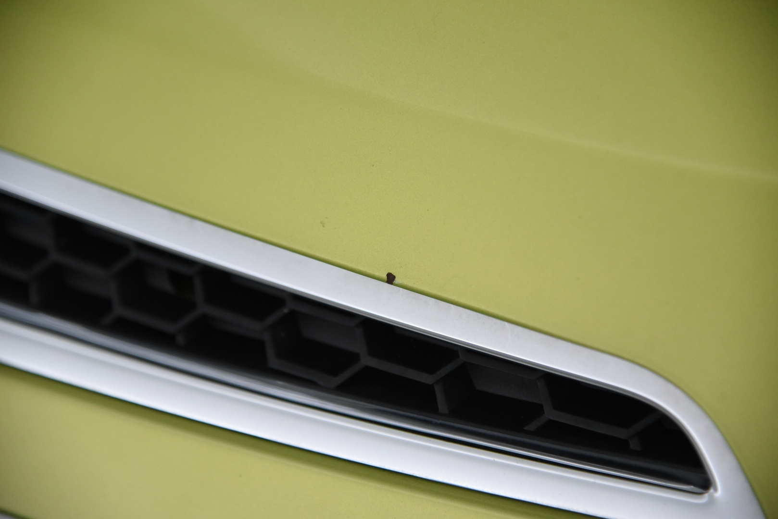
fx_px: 2270
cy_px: 260
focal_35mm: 105
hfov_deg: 19.4
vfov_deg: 13.1
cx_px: 389
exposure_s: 1/200
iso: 4000
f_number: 4
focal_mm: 105
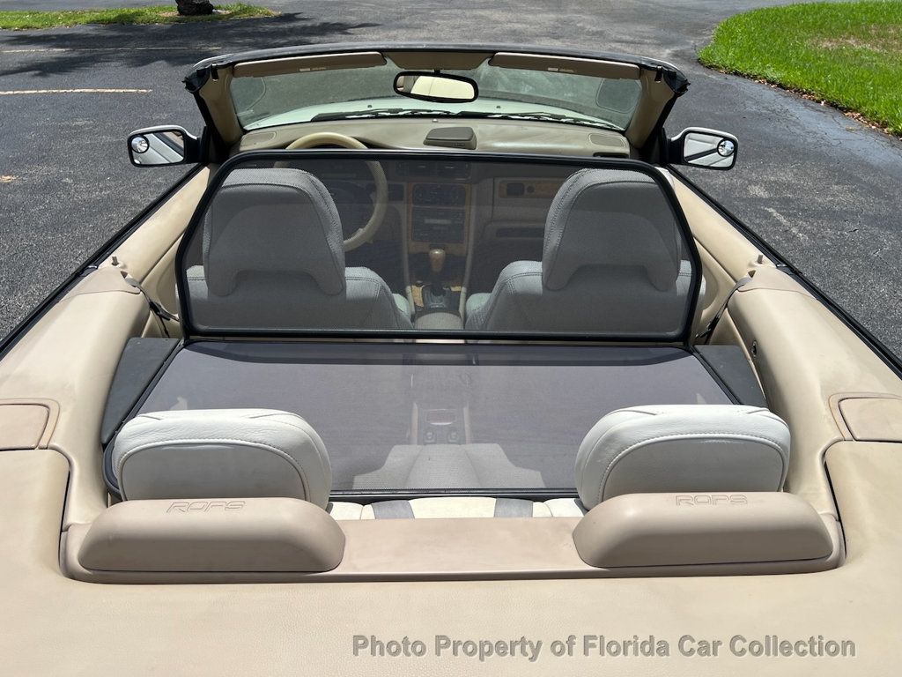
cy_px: 338
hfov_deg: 67.3
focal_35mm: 26
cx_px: 451
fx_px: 677
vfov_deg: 53.1
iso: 50
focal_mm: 5.7
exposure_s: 1/6579
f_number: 1.5
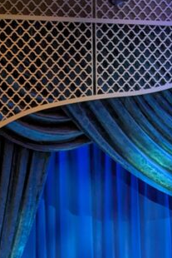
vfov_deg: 11.9
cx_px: 256
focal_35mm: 165
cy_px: 396
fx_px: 1181
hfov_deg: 8.2
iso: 67
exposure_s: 1/34.3
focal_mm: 6.81
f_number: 1.85
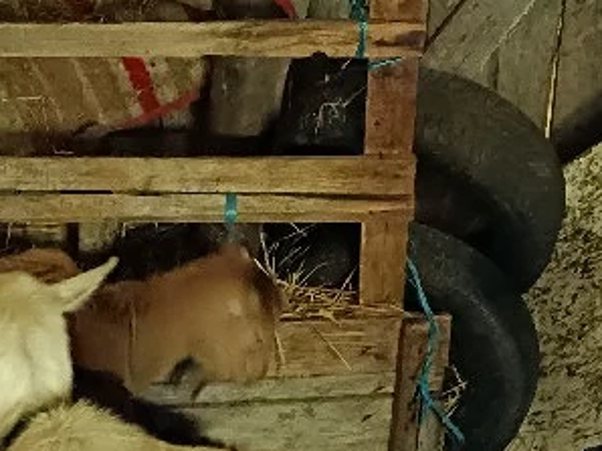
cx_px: 149
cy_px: 516
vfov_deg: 16.9
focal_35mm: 84
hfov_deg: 23.1
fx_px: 1460
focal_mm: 4.74
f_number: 1.79
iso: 12445
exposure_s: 1/20
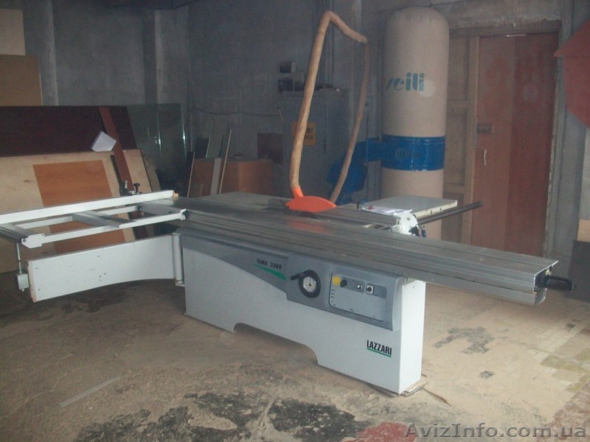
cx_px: 295
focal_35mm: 34
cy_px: 221
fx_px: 580
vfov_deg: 41.8
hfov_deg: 54.0
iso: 160
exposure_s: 1/60
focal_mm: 5.7
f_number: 2.8
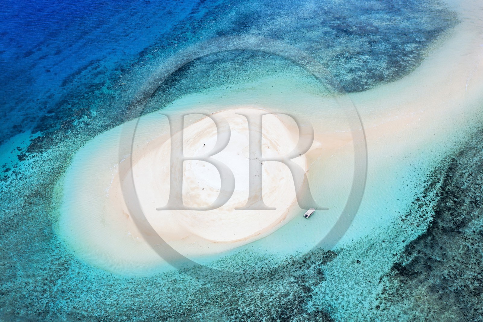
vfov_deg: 46.4
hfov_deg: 65.5
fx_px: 375
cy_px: 161
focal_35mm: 28
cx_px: 242
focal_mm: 10.3
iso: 100
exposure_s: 1/320
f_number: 6.3
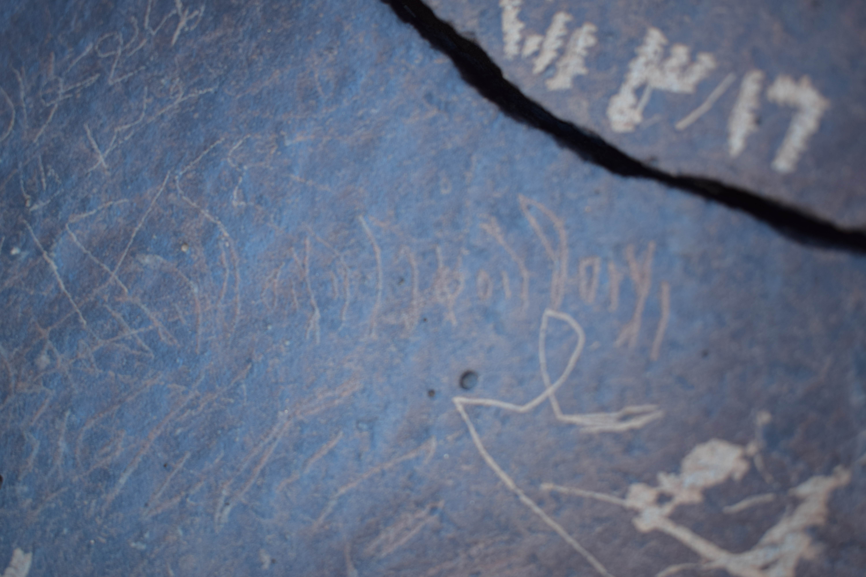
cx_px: 433
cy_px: 288
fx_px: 1082
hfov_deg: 43.6
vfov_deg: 29.9
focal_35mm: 45
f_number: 4.2
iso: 200
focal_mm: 30
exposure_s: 1/125
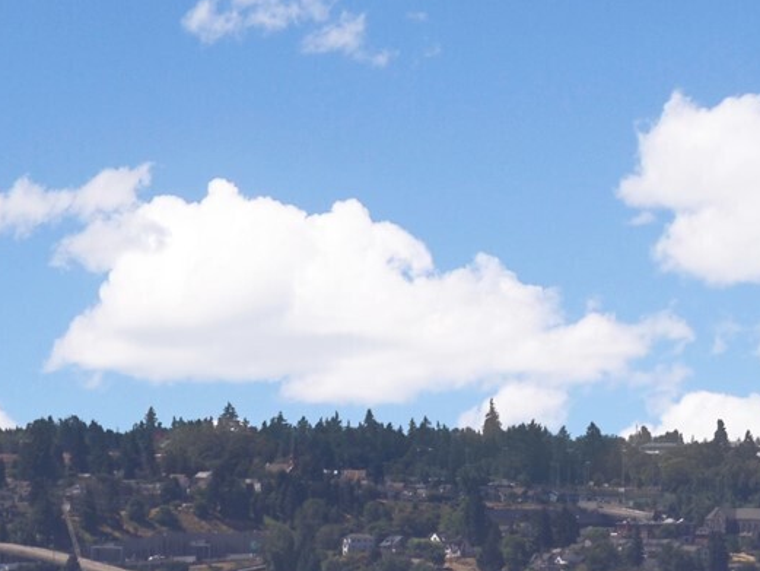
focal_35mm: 571
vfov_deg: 2.6
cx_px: 32
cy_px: 549
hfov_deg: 3.5
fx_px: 12539
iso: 100
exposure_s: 1/50
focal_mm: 93
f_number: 14
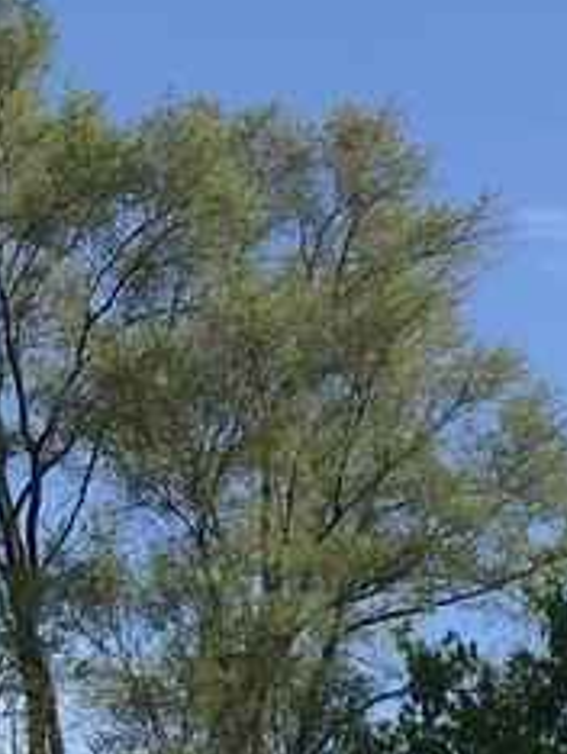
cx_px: 1060
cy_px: 1572
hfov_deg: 10.7
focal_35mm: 129
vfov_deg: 13.0
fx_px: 2812
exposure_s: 1/1681
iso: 20
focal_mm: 3.99
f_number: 1.8
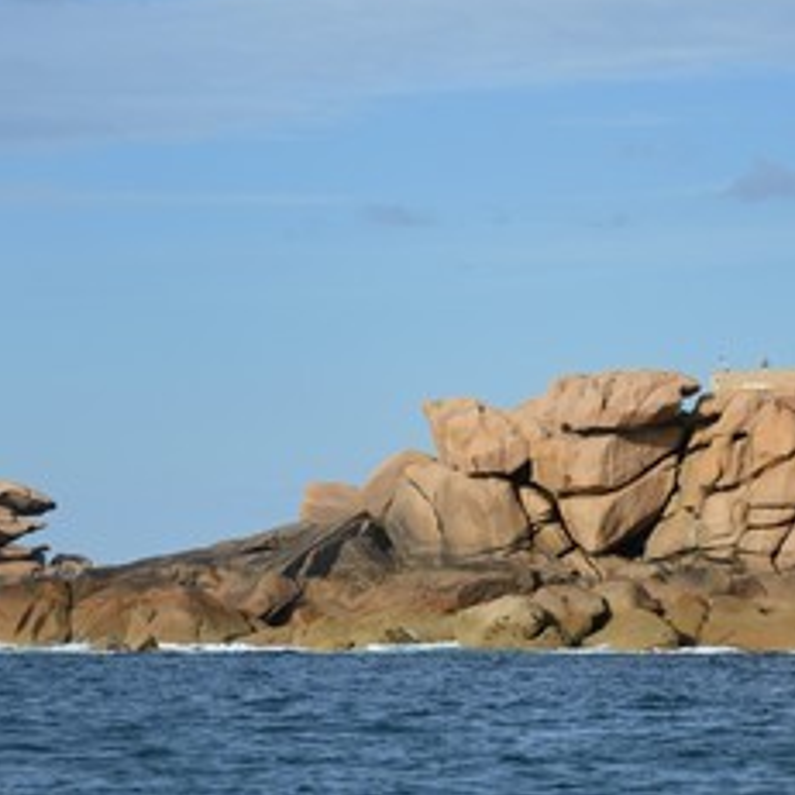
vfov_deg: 8.4
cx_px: 554
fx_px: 5431
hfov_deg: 8.4
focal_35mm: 209
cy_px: 324
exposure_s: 1/1000
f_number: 9
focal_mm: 135
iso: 400
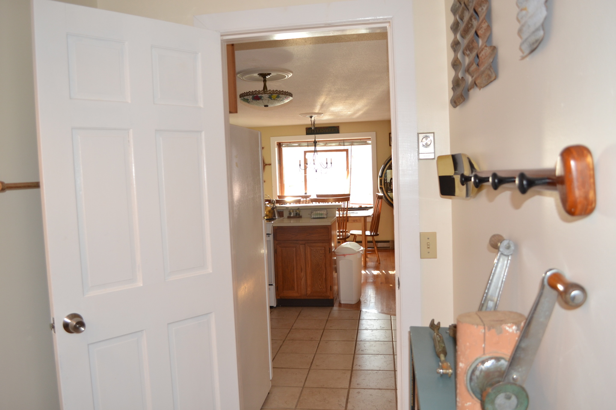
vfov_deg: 47.9
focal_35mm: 27
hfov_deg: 67.4
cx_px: 308
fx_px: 462
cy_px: 205
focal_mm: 18
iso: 400
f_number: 4
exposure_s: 1/80
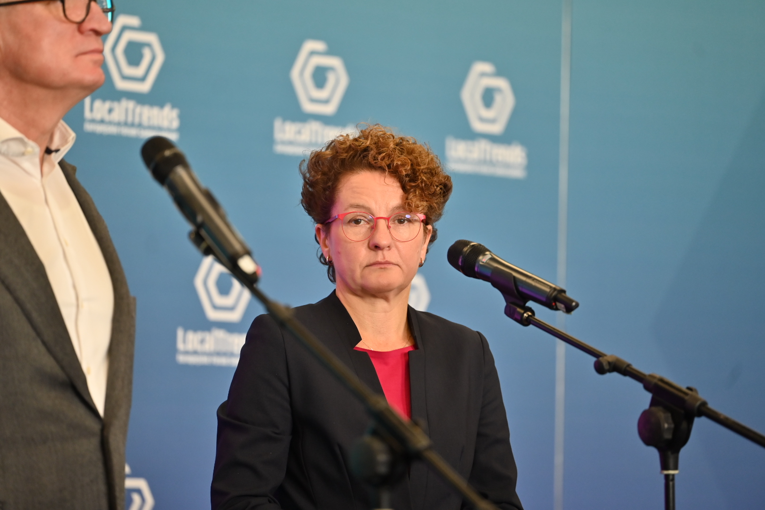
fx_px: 3825
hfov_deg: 11.4
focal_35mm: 180
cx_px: 382
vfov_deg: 7.6
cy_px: 255
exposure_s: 1/200
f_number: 2.8
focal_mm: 180
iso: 1100
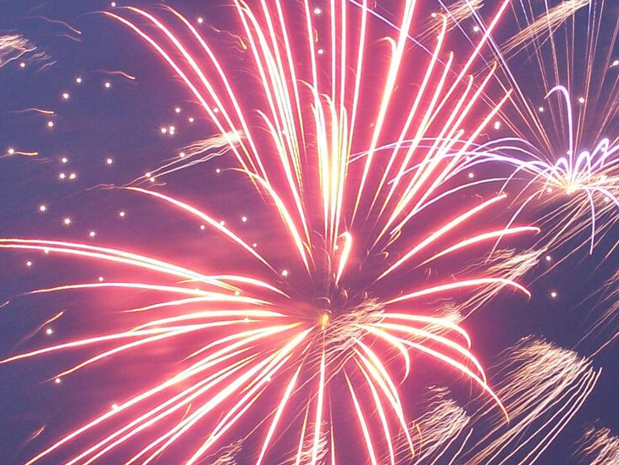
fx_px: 3381
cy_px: 274
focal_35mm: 189
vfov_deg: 7.9
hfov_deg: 10.4
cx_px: 434
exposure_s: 2
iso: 80
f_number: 5.6
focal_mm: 13.7
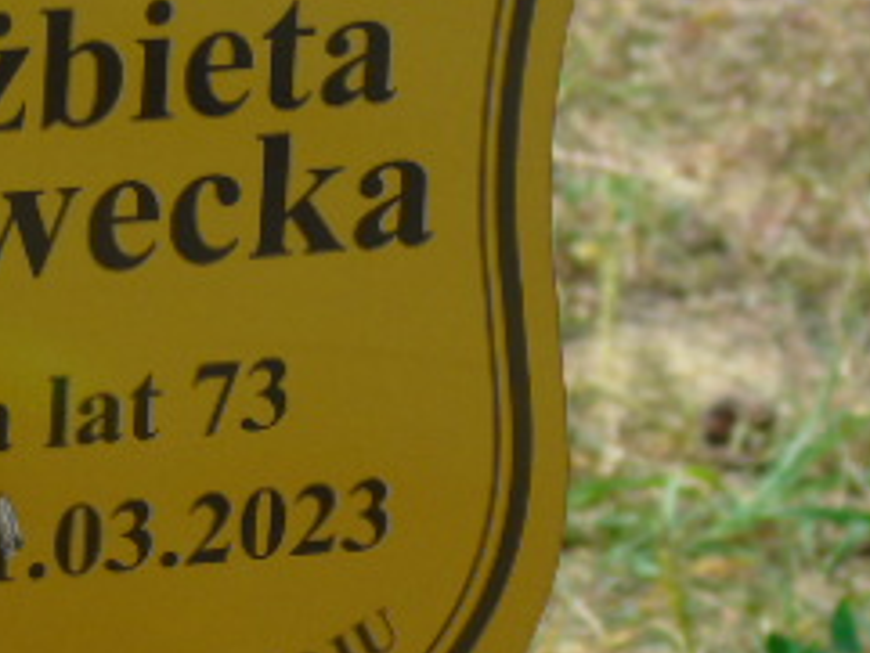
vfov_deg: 2.6
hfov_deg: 3.5
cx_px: 32
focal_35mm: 562
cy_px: 317
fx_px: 14132
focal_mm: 38
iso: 80
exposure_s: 1/400
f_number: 4.7
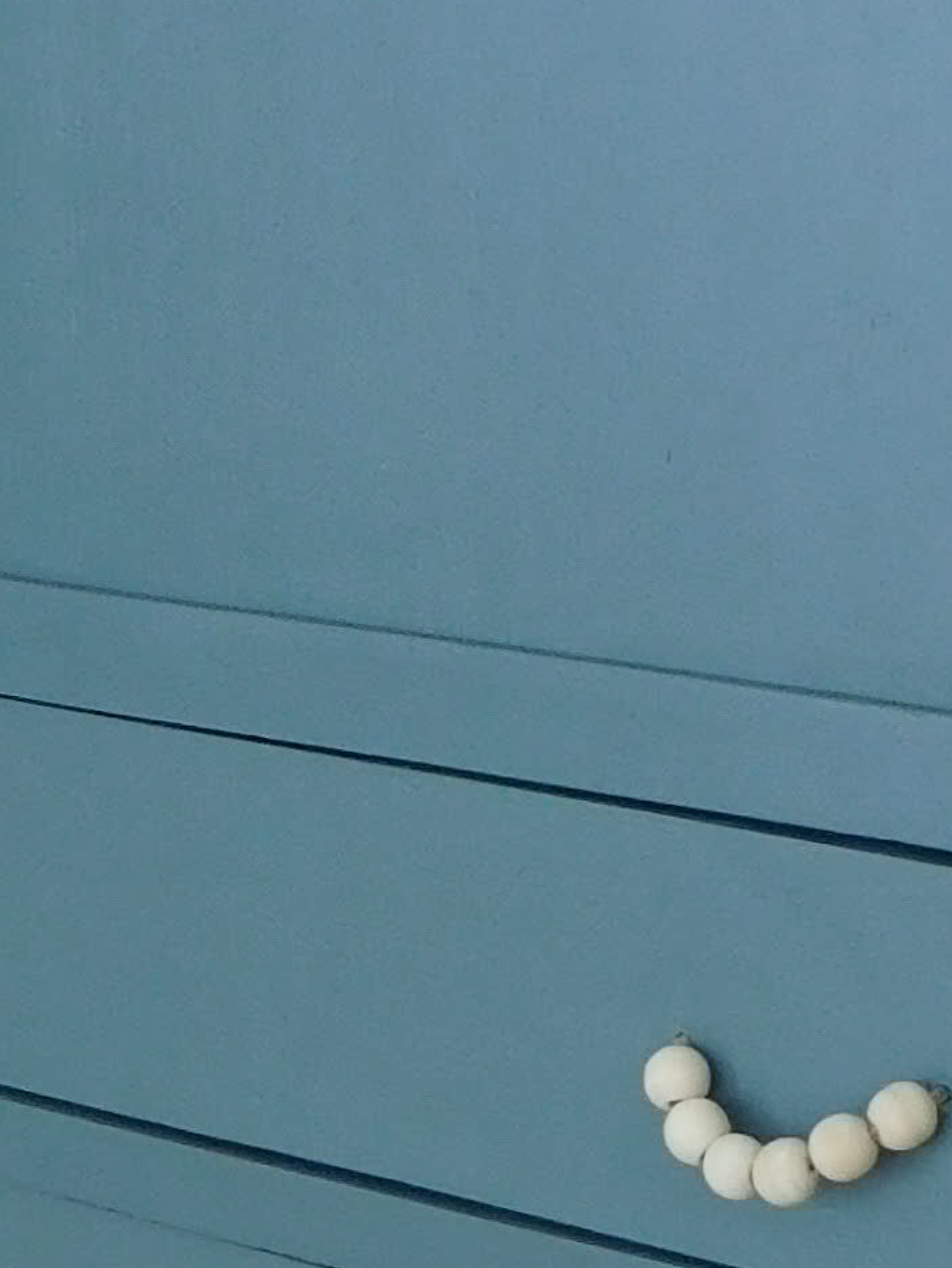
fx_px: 4069
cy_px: 466
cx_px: 261
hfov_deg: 13.3
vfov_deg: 17.7
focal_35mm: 111
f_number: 3
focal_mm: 4
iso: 125
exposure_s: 1/25
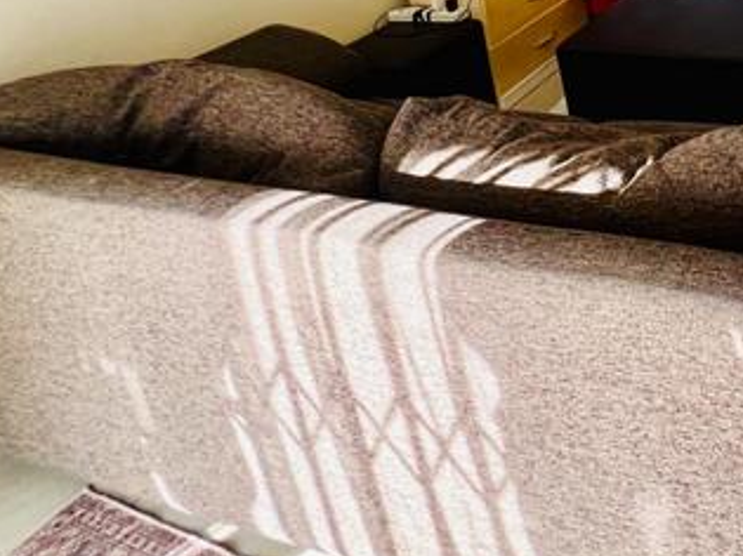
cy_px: -139
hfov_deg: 43.6
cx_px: 807
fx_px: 708
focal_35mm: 33
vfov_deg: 33.4
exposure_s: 1/99
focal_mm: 1.57
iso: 200
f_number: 1.8
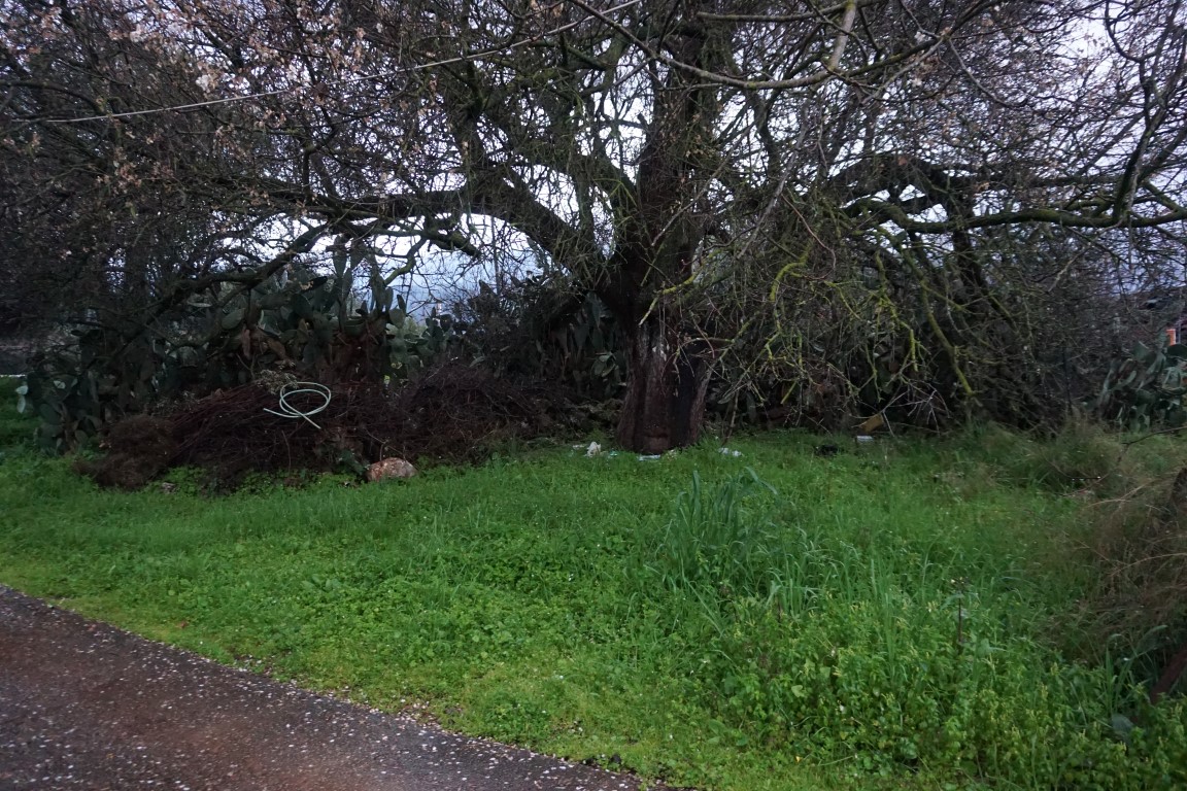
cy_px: 396
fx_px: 841
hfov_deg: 70.4
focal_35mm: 26
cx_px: 594
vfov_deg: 50.4
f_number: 3.5
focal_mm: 17
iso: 3200
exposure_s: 1/125
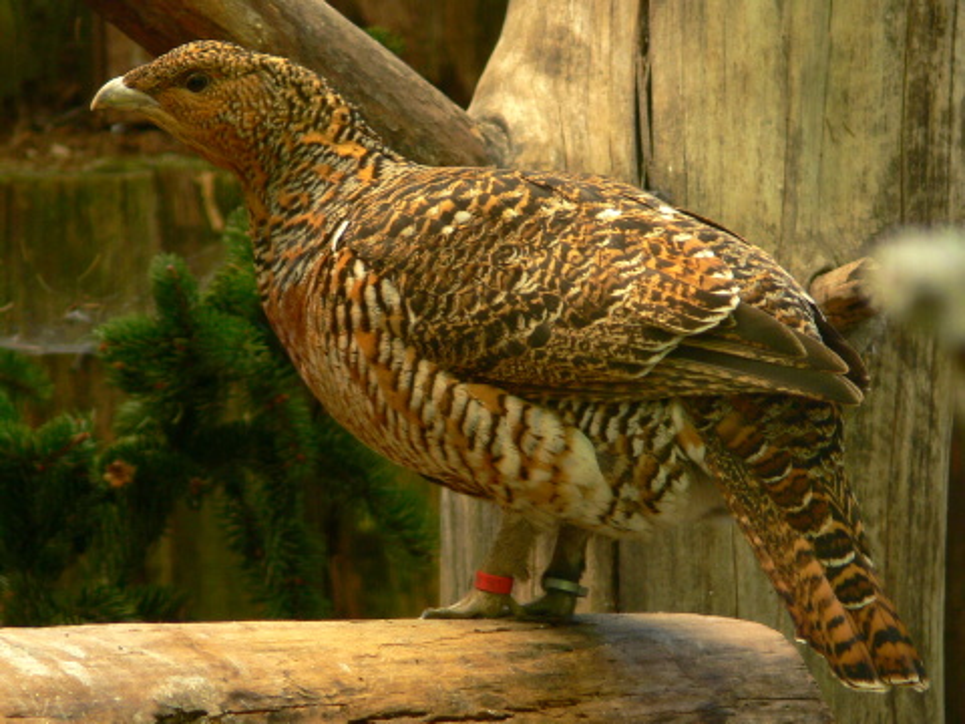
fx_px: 14914
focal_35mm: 535
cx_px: 482
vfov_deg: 2.8
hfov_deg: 3.7
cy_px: 362
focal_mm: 88.8
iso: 80
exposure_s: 1/60
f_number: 3.7
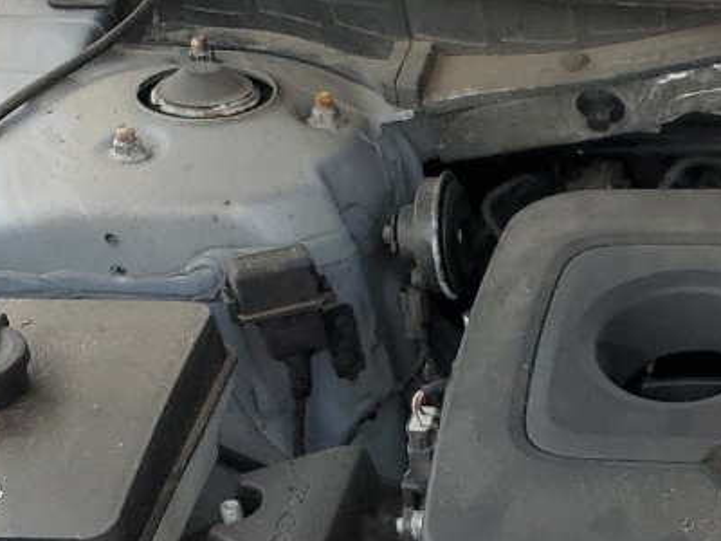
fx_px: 2166
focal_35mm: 104
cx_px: 1161
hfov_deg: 16.7
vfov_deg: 13.7
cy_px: 705
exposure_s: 1/1000
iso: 50
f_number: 1.5
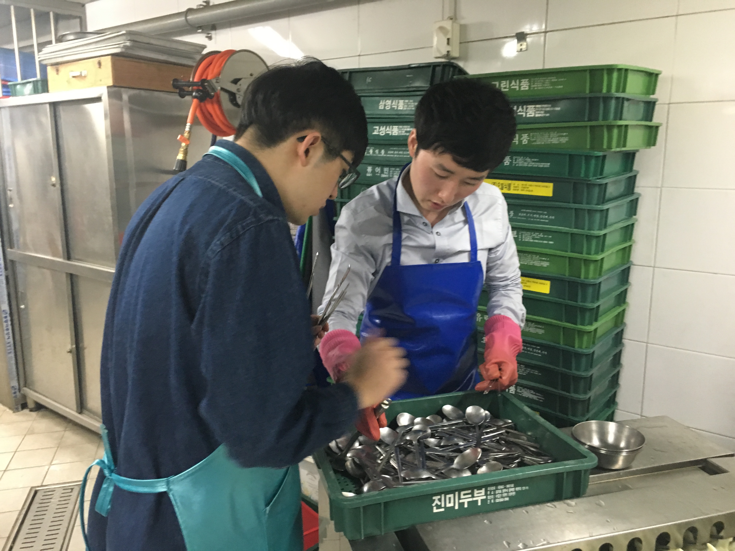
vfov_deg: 48.2
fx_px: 616
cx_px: 368
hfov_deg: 61.7
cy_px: 276
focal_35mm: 29
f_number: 2.2
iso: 200
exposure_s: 1/24
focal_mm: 4.15
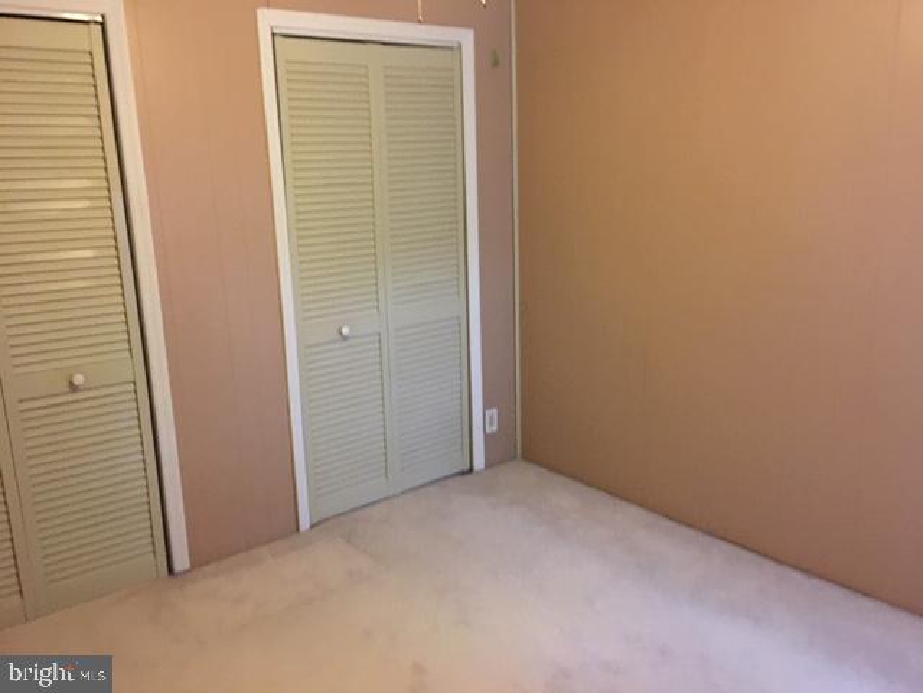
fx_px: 773
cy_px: 346
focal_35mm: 29
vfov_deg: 48.2
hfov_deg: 61.7
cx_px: 462
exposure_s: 1/15
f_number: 2.2
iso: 400
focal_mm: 4.15
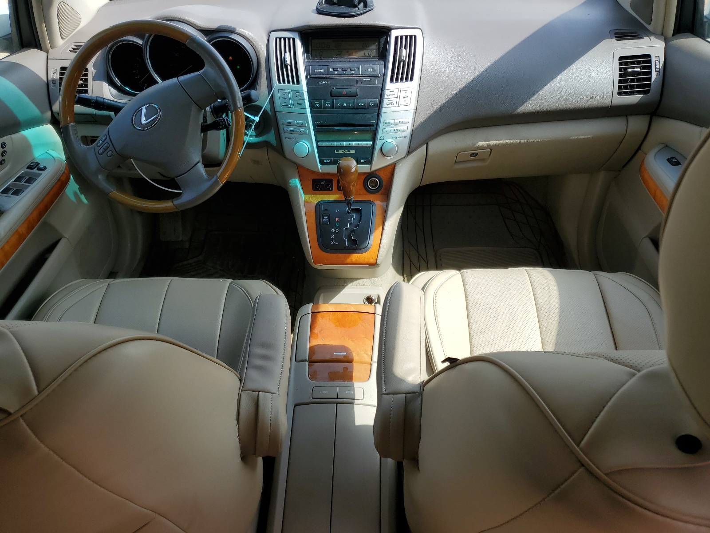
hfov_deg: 67.3
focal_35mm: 26
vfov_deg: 53.1
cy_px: 266
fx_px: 533
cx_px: 355
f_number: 1.5
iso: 50
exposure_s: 1/1111
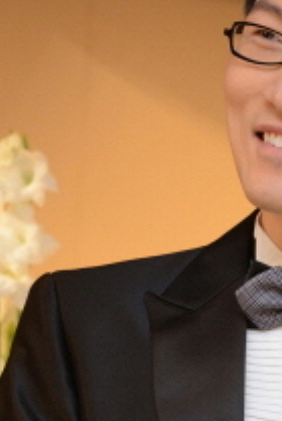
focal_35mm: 377
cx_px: 363
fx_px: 4418
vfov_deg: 5.4
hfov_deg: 3.6
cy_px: 430
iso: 2000
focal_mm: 105
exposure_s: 1/60
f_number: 9
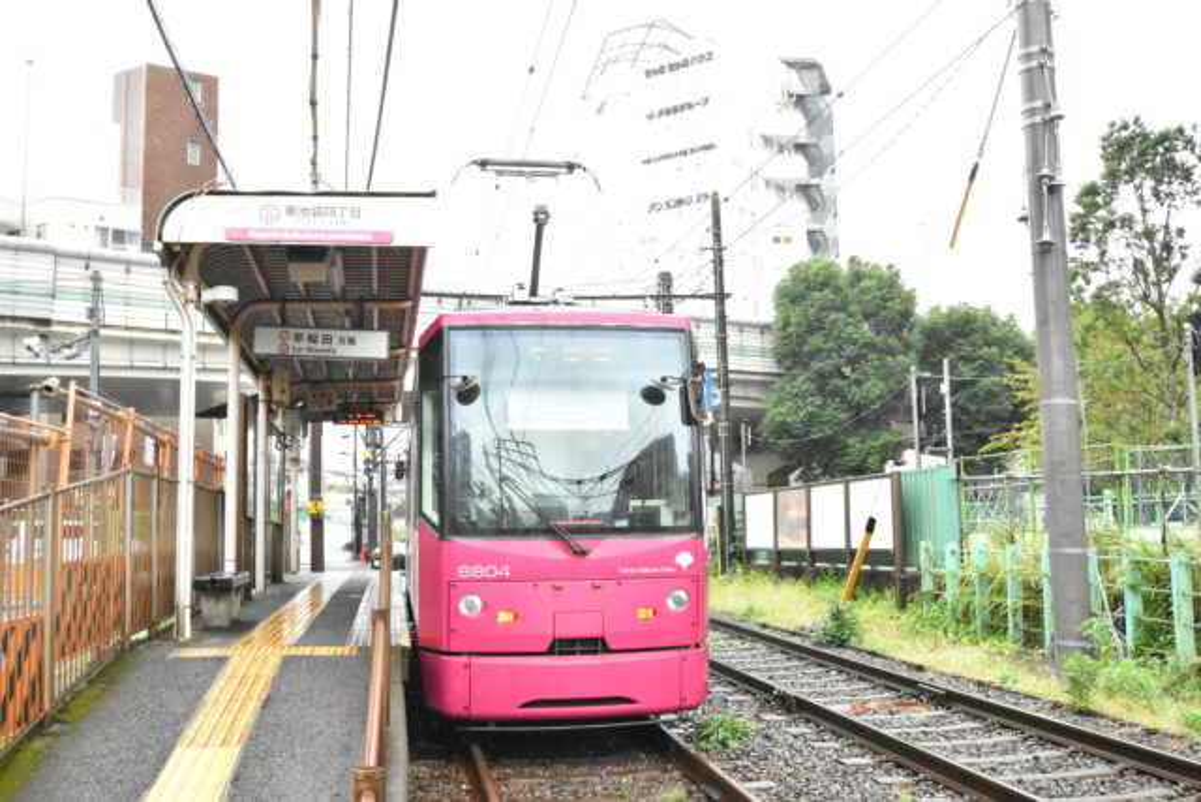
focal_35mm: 36
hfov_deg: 53.1
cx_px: 600
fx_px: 1201
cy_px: 401
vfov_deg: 36.9
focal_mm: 24
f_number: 10
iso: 6400
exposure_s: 1/400
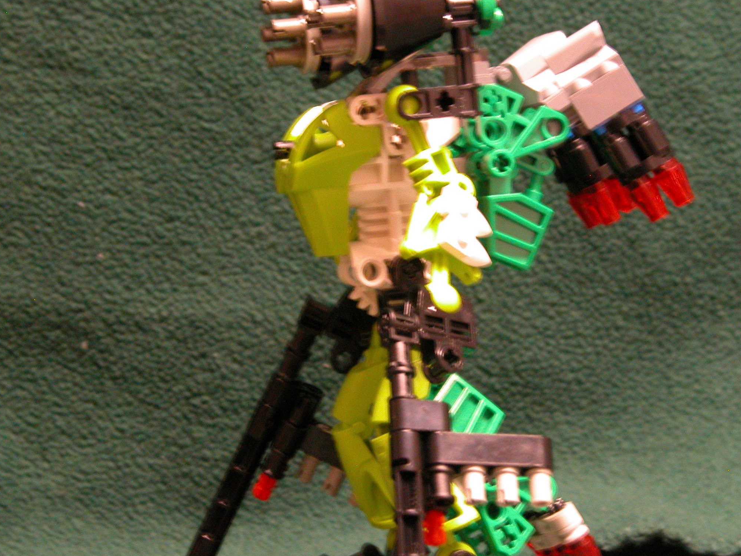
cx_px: 450
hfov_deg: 13.3
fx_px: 3169
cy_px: 316
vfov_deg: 10.0
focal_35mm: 148
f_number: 4.7
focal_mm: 29.5
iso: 400
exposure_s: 1/2.8
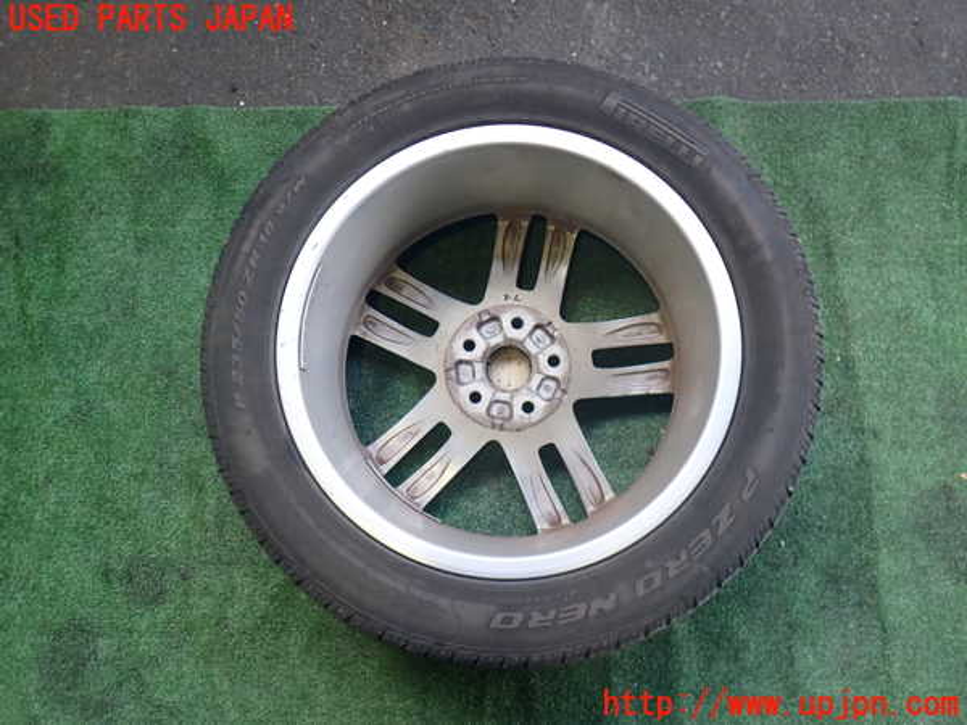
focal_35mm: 30
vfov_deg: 46.8
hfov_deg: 60.0
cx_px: 484
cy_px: 362
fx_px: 838
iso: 200
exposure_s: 1/80
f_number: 2.3
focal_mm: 5.4
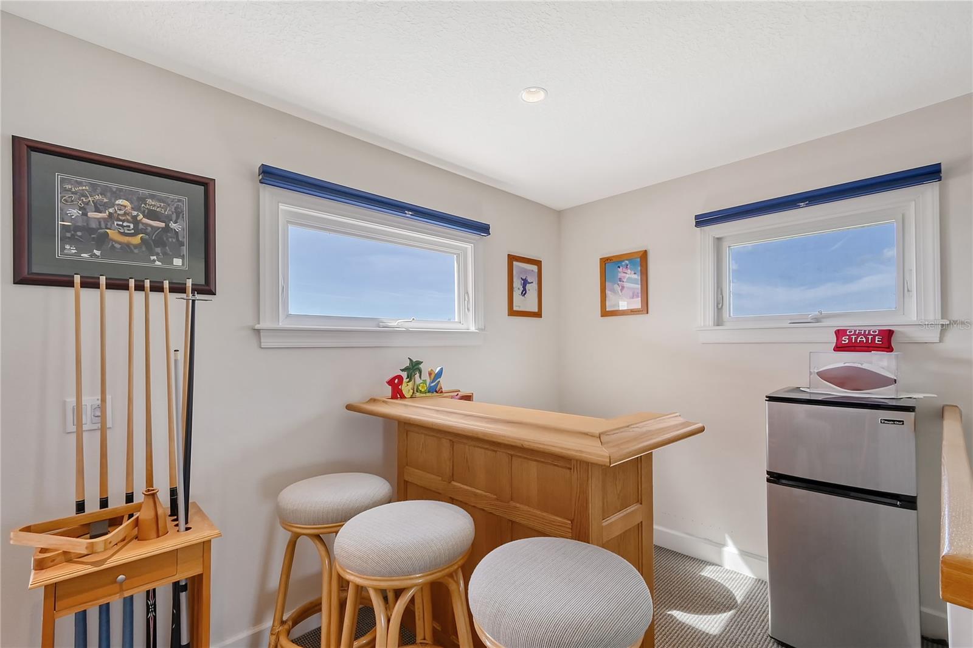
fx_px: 405
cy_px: 324
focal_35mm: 15
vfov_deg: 77.3
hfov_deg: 100.4
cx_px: 486
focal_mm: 10
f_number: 10
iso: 800
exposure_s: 1/250
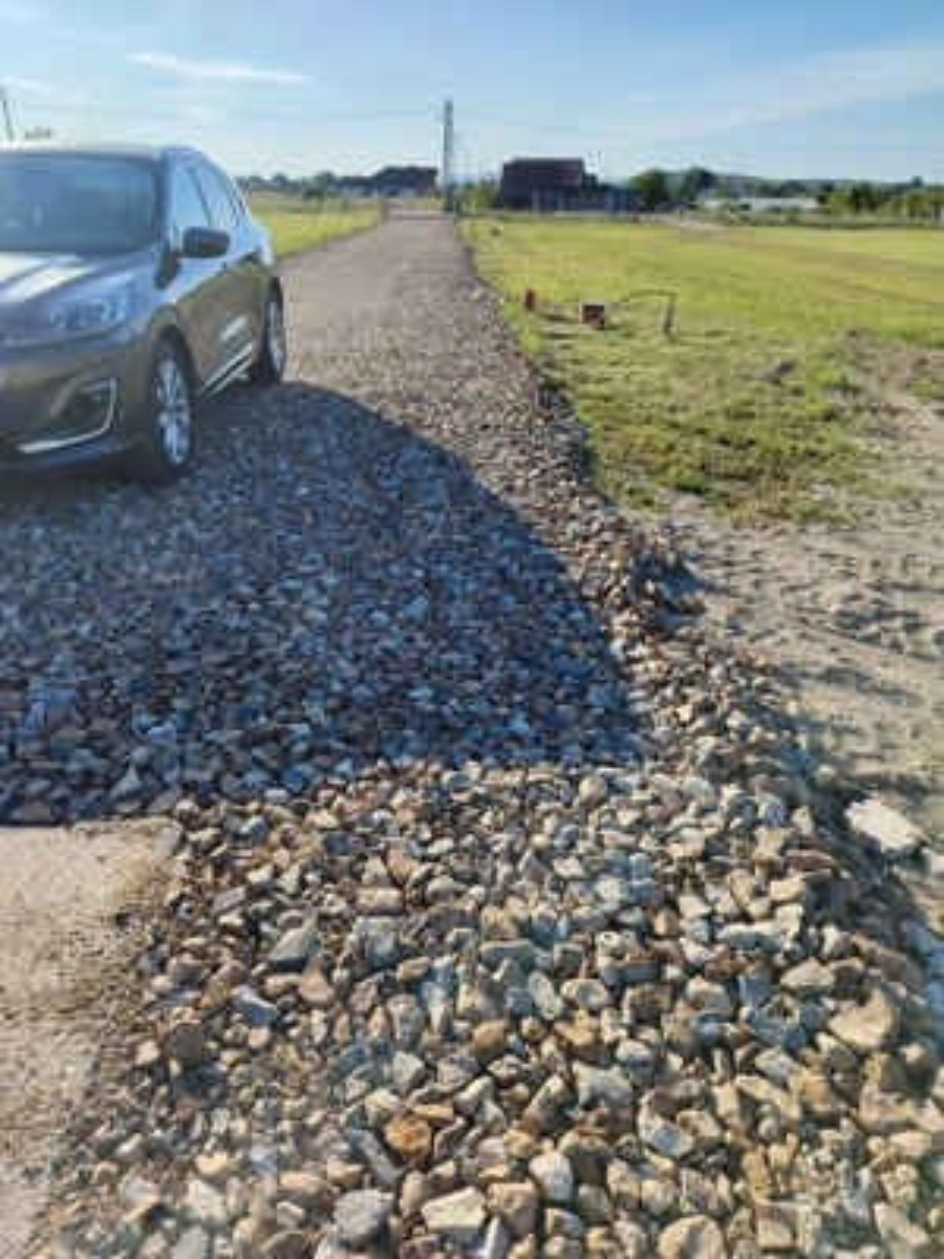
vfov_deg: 71.6
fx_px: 873
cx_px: 472
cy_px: 630
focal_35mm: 24
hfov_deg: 56.8
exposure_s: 1/1012
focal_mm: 5.25
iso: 100
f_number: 1.75
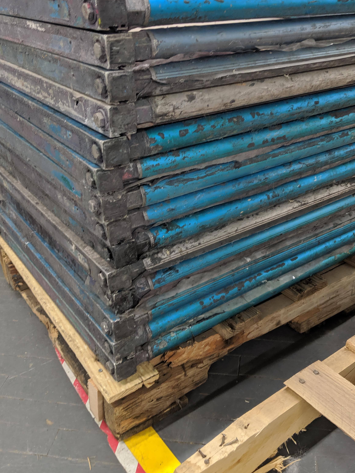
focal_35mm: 35
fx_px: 479
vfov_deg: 52.6
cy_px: 224
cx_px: 199
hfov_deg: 40.6
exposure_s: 1/30
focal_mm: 4.44
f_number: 1.8
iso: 140
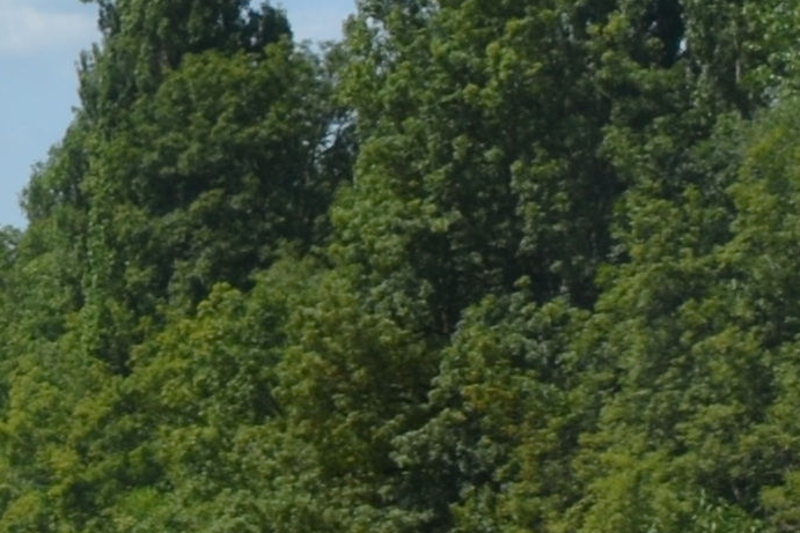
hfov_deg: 10.0
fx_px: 4001
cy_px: 1007
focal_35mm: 180
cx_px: -1138
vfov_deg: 7.4
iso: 100
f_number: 8
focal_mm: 18
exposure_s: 1/250
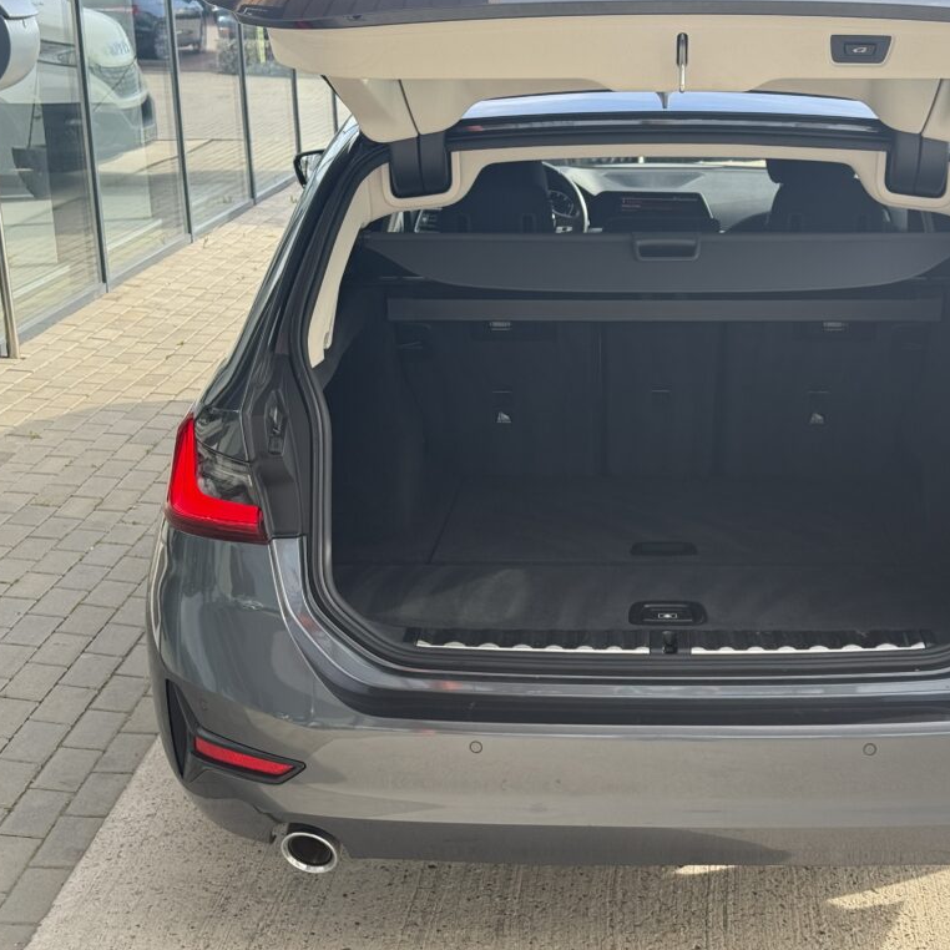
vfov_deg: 30.0
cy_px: 473
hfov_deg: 29.9
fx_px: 1770
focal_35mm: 57
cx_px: 622
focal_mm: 6.76
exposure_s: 1/794
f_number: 1.78
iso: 80
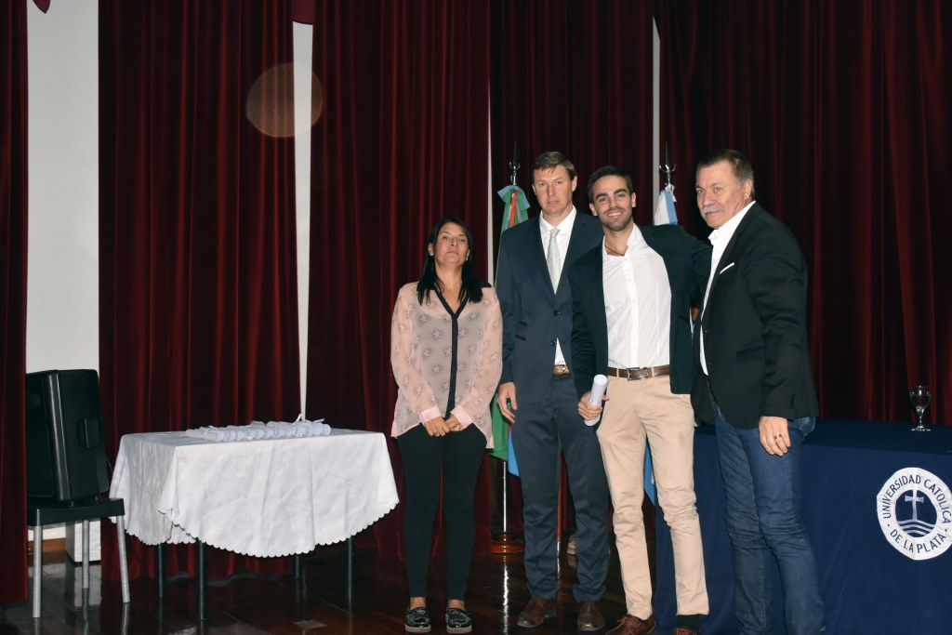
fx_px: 1071
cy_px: 318
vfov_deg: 33.0
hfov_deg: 47.9
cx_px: 476
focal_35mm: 40
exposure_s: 1/60
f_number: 5
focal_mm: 27
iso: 800
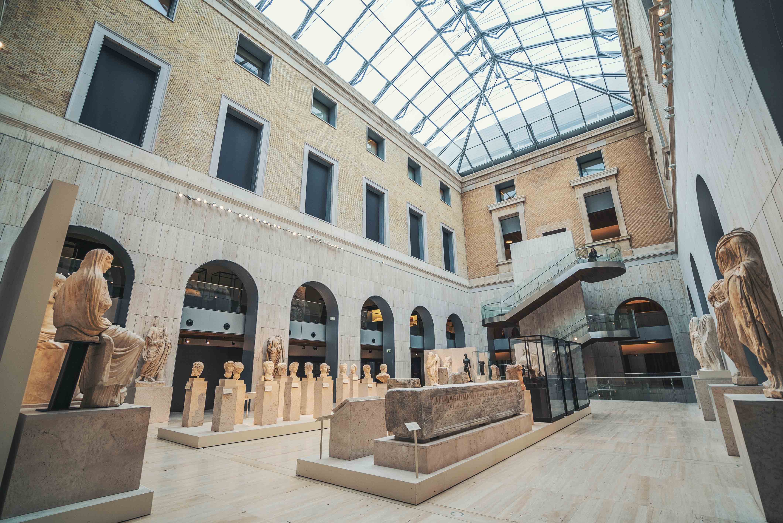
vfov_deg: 73.8
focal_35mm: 16
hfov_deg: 96.7
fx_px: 348
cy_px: 262
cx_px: 392
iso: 500
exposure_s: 1/100
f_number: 4
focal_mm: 16
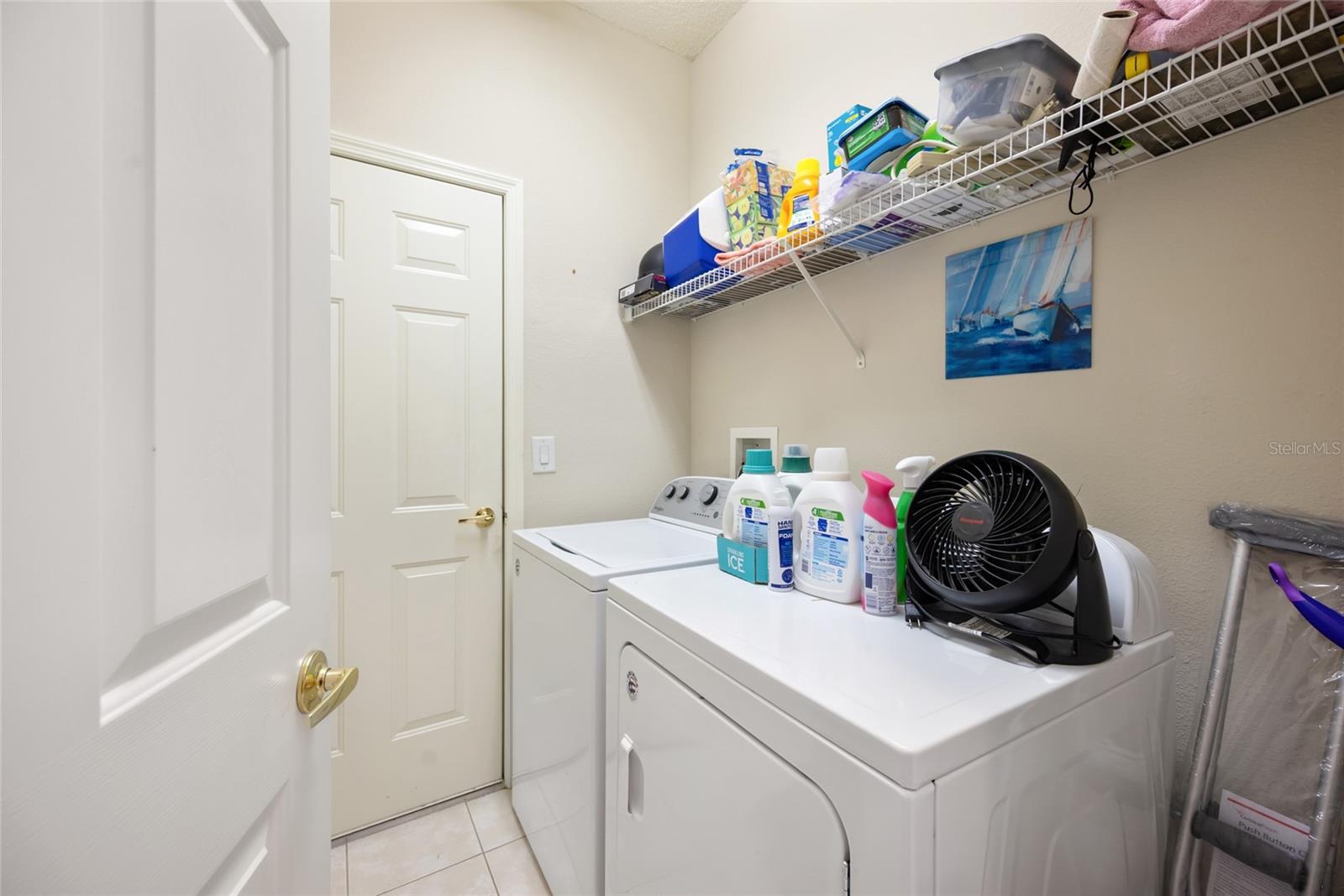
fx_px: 523
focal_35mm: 14
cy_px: 448
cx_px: 672
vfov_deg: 81.2
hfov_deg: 104.2
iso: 250
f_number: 6.3
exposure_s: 1/20
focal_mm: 14
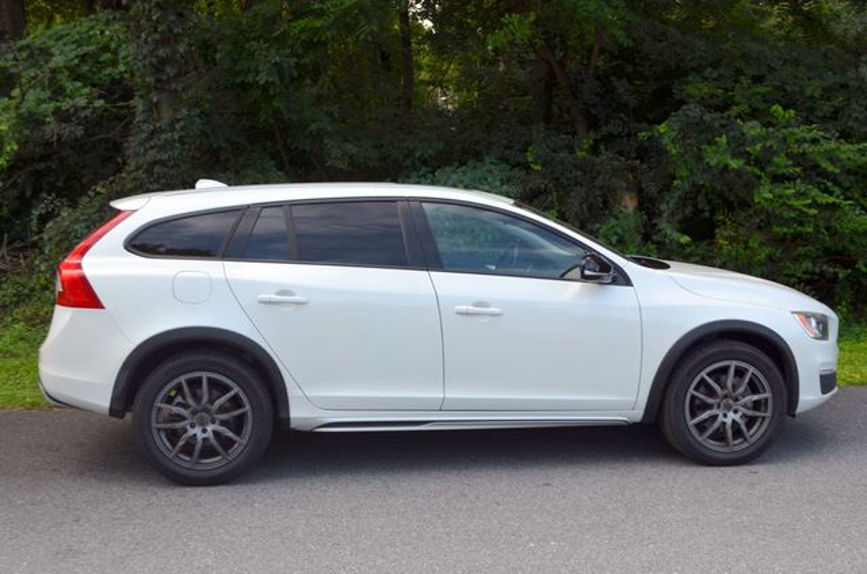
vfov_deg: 31.8
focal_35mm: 42
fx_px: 1009
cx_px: 434
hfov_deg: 46.5
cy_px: 287
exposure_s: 1/200
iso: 200
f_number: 7.1
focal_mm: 28
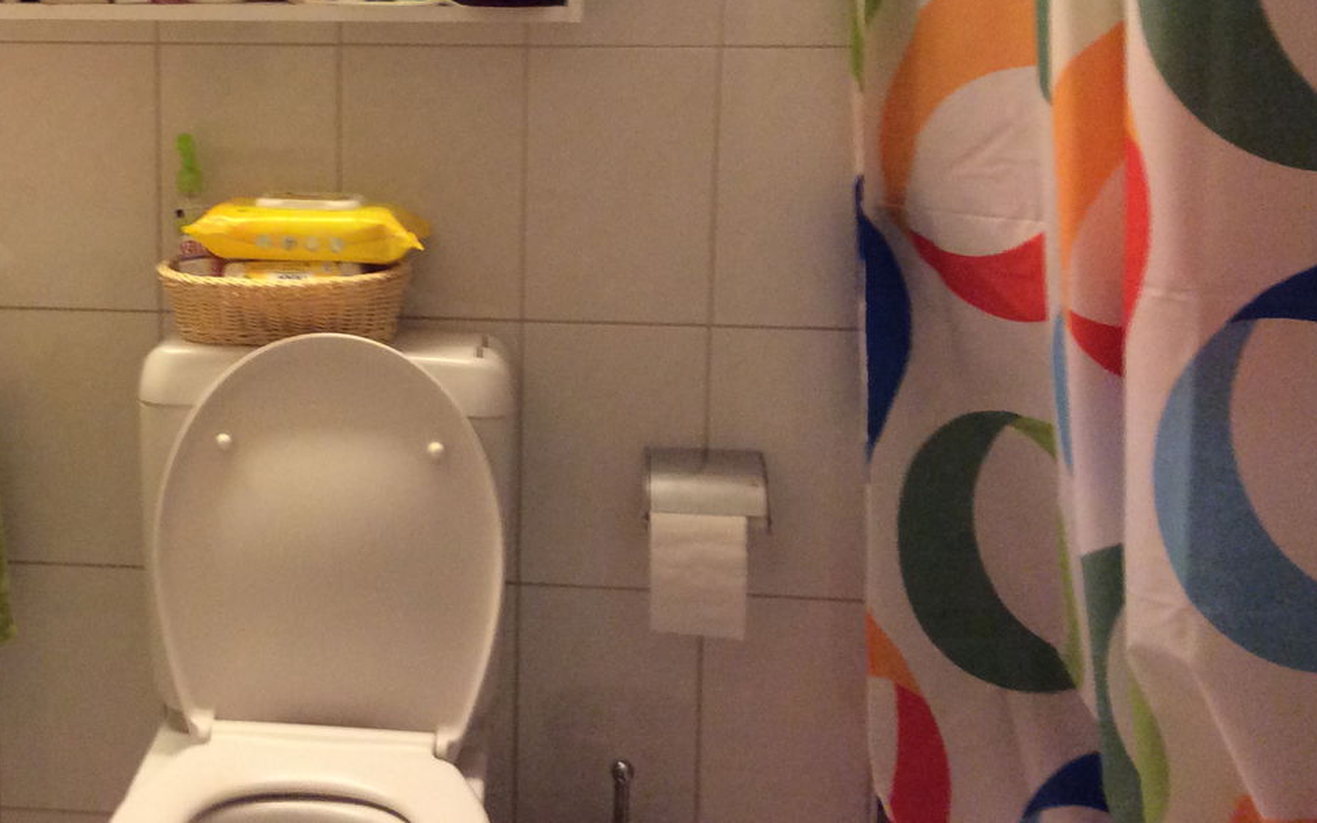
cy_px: 286
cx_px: 288
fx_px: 2010
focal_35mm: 56
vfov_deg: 23.1
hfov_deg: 35.3
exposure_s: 1/25
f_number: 2.4
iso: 125
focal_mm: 3.3
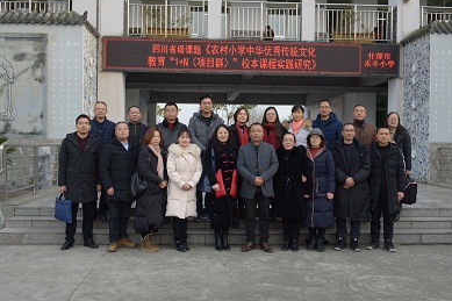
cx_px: 223
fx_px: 464
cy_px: 149
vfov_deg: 35.9
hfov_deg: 51.9
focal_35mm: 37
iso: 1000
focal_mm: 24
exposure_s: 1/200
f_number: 7.1
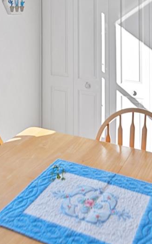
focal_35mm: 44
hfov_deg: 28.9
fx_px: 292
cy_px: 20
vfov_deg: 41.4
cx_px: 108
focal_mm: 14
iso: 160
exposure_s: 1/80
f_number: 8
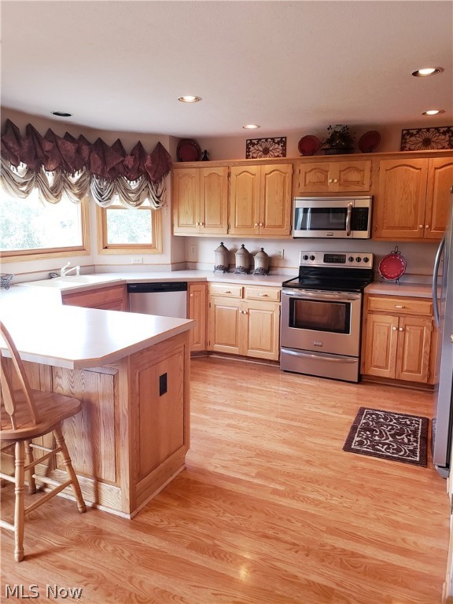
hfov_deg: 53.1
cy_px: 302
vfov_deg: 67.3
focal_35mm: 26
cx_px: 226
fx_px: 454
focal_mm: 4.3
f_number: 2.4
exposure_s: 1/60
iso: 250
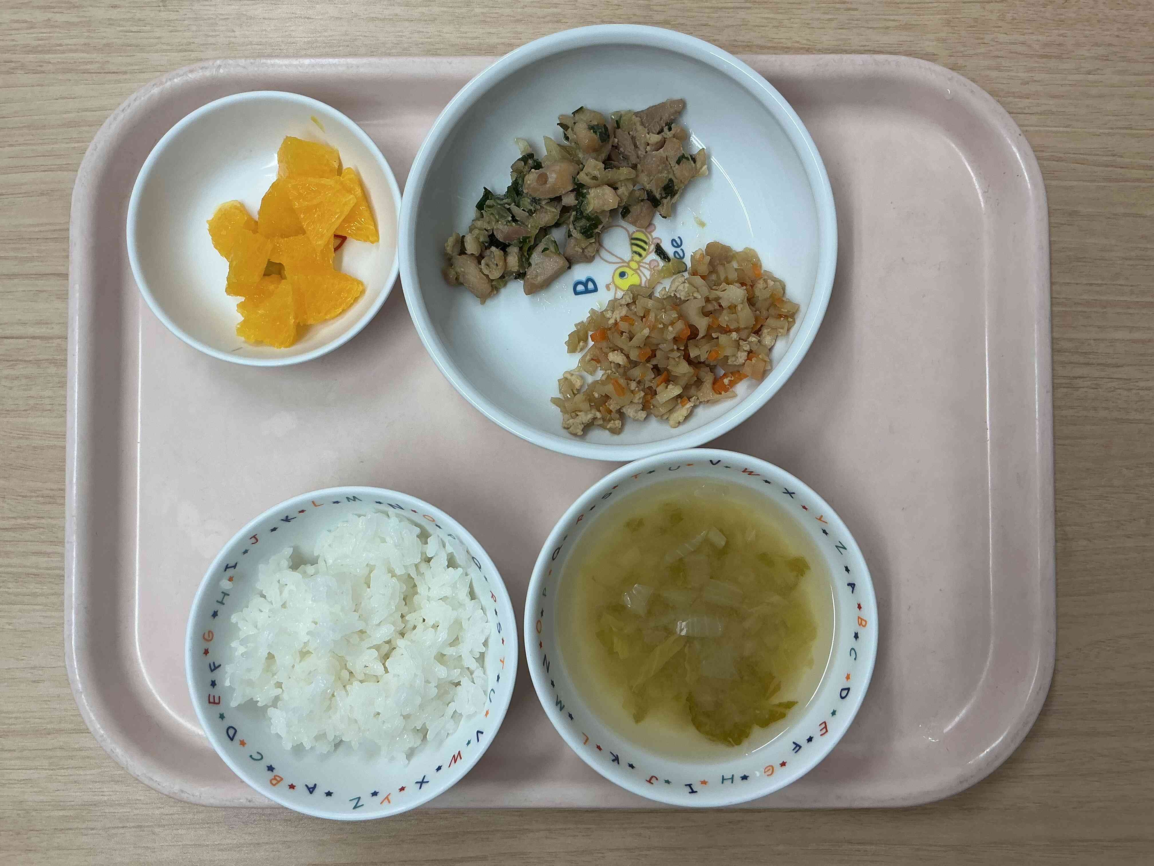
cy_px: 433
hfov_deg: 61.7
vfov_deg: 48.2
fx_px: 967
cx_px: 577
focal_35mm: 29
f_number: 1.8
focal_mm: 3
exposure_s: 1/120
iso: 32
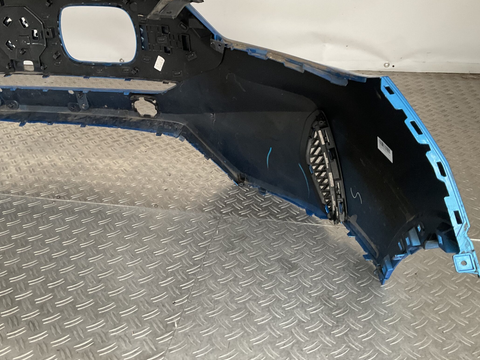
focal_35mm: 36
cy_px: 141
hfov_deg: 51.2
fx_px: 499
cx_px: 205
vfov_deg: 39.5
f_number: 1.8
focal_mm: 3
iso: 100
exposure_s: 1/60
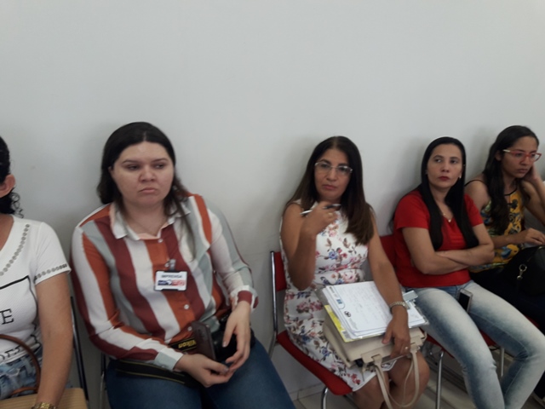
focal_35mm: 28
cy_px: 204
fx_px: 441
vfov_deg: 49.7
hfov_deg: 63.4
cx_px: 272
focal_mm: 3.7
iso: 64
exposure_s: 1/40
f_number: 1.9
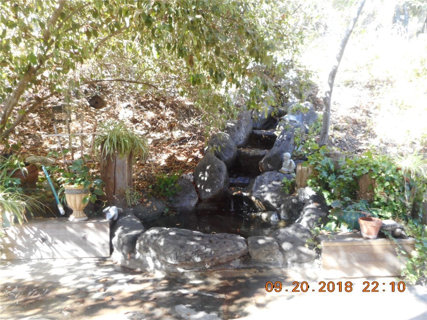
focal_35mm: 25
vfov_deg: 54.9
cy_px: 160
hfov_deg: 69.4
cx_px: 214
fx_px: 308
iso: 160
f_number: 3.7
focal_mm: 4.5
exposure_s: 1/30
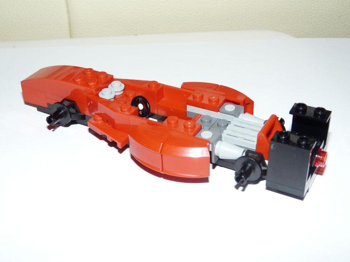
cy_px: 131
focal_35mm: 49
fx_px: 495
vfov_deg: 29.7
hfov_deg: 38.9
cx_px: 175
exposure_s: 1/40
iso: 100
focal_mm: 8.1
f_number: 4
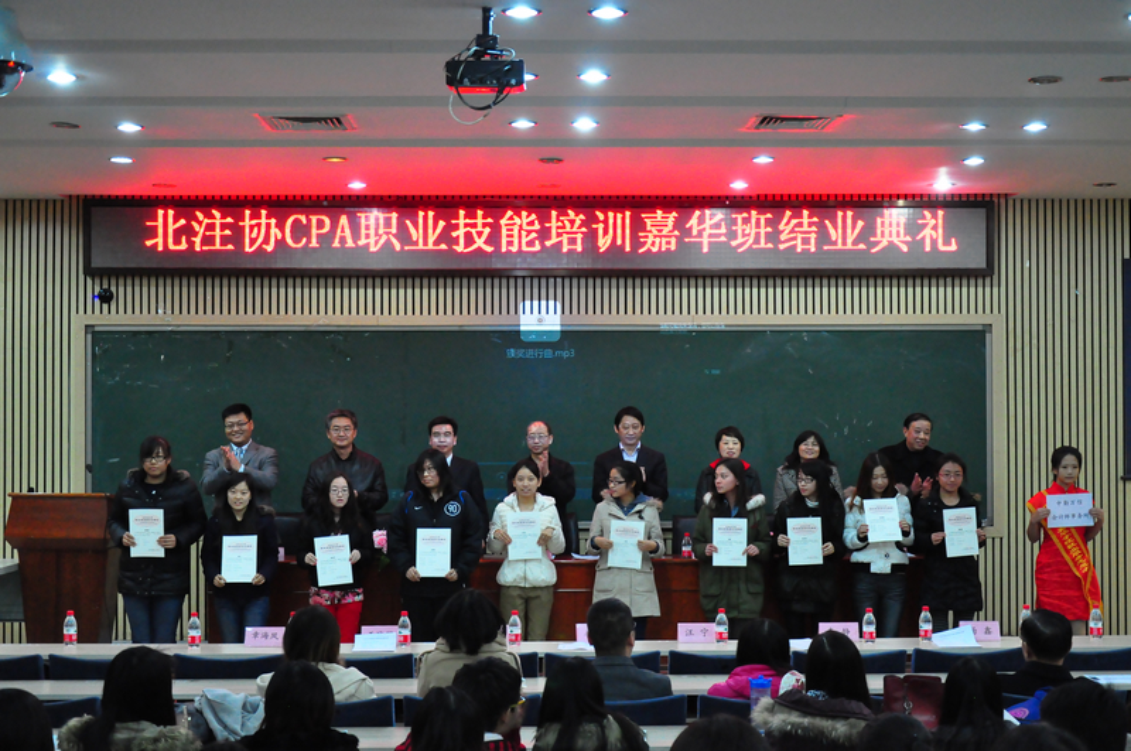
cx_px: 566
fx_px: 1600
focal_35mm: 51
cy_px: 376
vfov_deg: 26.4
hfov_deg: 38.9
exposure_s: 1/30
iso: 3200
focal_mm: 34
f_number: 5
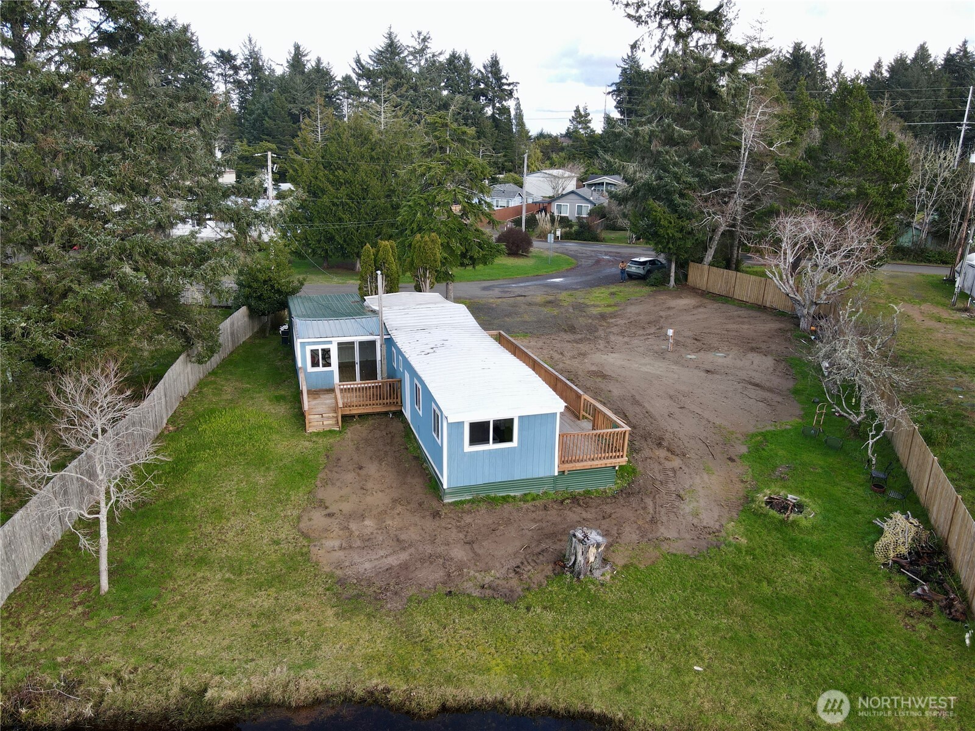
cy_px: 366
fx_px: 676
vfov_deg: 56.8
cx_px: 488
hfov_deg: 71.6
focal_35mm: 24
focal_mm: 4.5
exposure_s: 1/125
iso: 100
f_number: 2.8
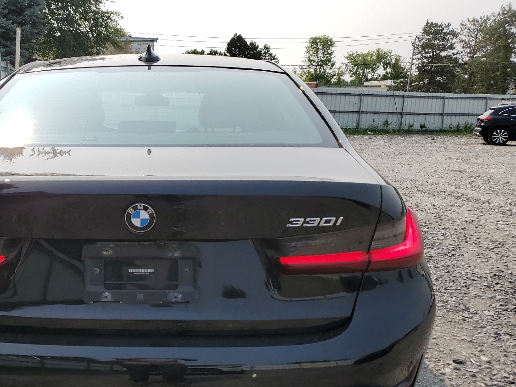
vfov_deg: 38.1
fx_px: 552
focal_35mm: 37
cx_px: 153
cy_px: 265
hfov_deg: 48.9
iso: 50
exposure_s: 1/3333
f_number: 1.5
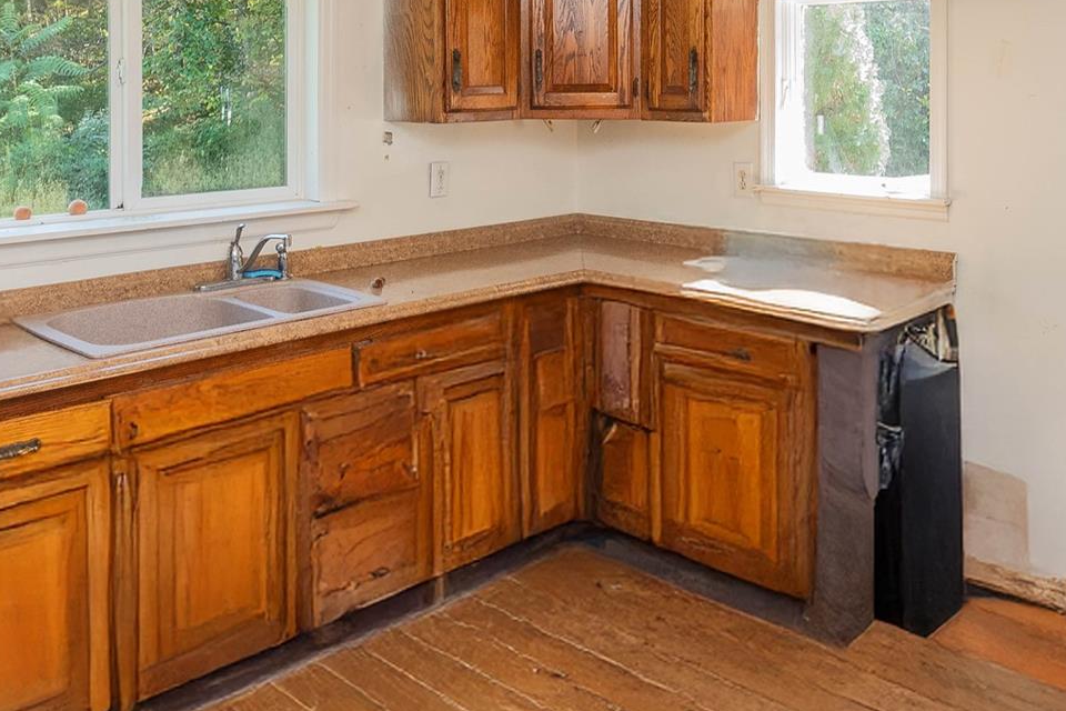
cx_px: 595
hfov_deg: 58.6
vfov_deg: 40.4
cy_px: 211
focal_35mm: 32
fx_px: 947
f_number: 5.6
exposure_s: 1/60
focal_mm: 10
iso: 900
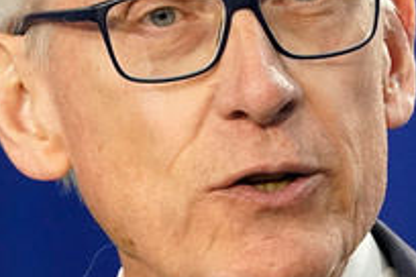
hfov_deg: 0.9
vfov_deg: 0.6
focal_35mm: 2340
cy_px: 262
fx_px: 27038
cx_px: 359
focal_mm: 467
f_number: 6.3
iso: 6400
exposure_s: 1/200
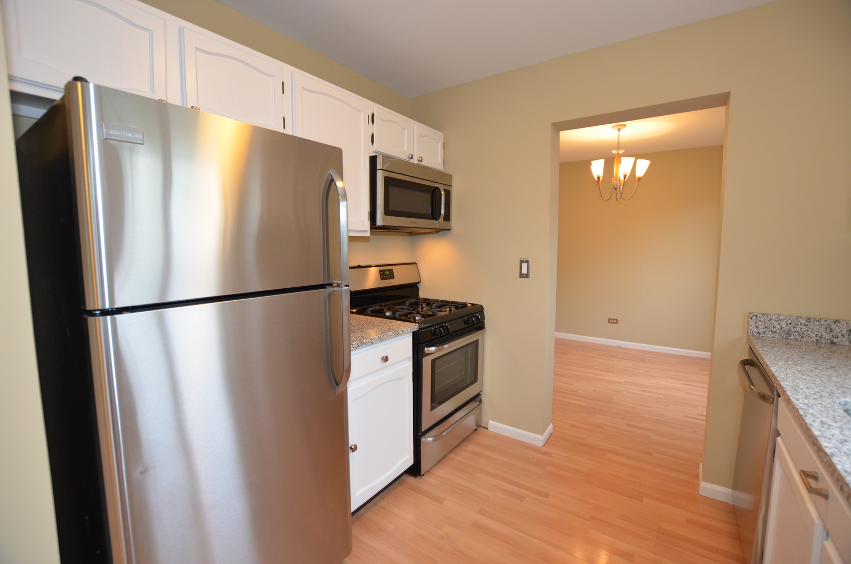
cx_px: 426
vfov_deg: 77.1
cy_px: 282
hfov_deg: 100.5
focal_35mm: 15
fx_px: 354
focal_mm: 10
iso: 800
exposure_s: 1/60
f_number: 4
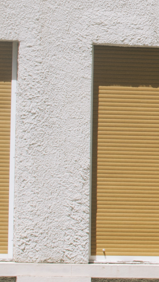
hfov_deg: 4.2
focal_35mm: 284
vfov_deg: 7.6
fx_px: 2127
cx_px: 385
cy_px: 18
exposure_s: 1/400
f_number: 10
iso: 200
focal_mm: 35
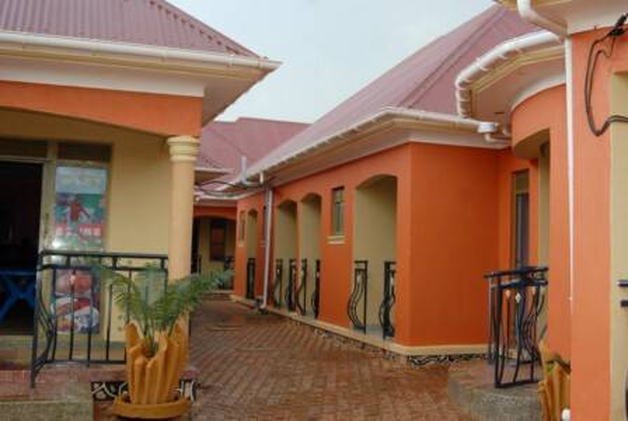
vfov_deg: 32.0
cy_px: 210
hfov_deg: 46.3
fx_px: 734
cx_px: 314
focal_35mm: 42
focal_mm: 28
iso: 640
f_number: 3.3
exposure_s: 1/200
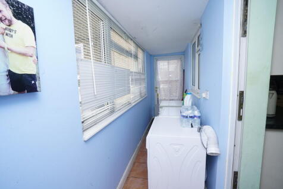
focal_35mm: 16
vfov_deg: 73.7
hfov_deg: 96.8
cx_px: 142
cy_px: 94
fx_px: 126
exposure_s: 1/60
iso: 800
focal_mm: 16
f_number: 16
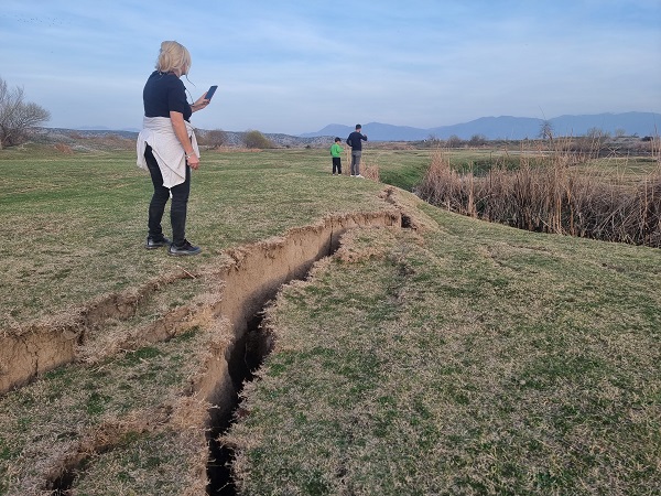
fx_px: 458
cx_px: 330
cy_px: 248
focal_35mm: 24
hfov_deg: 71.6
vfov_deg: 56.8
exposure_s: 1/227
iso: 50
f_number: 1.8
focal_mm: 6.7
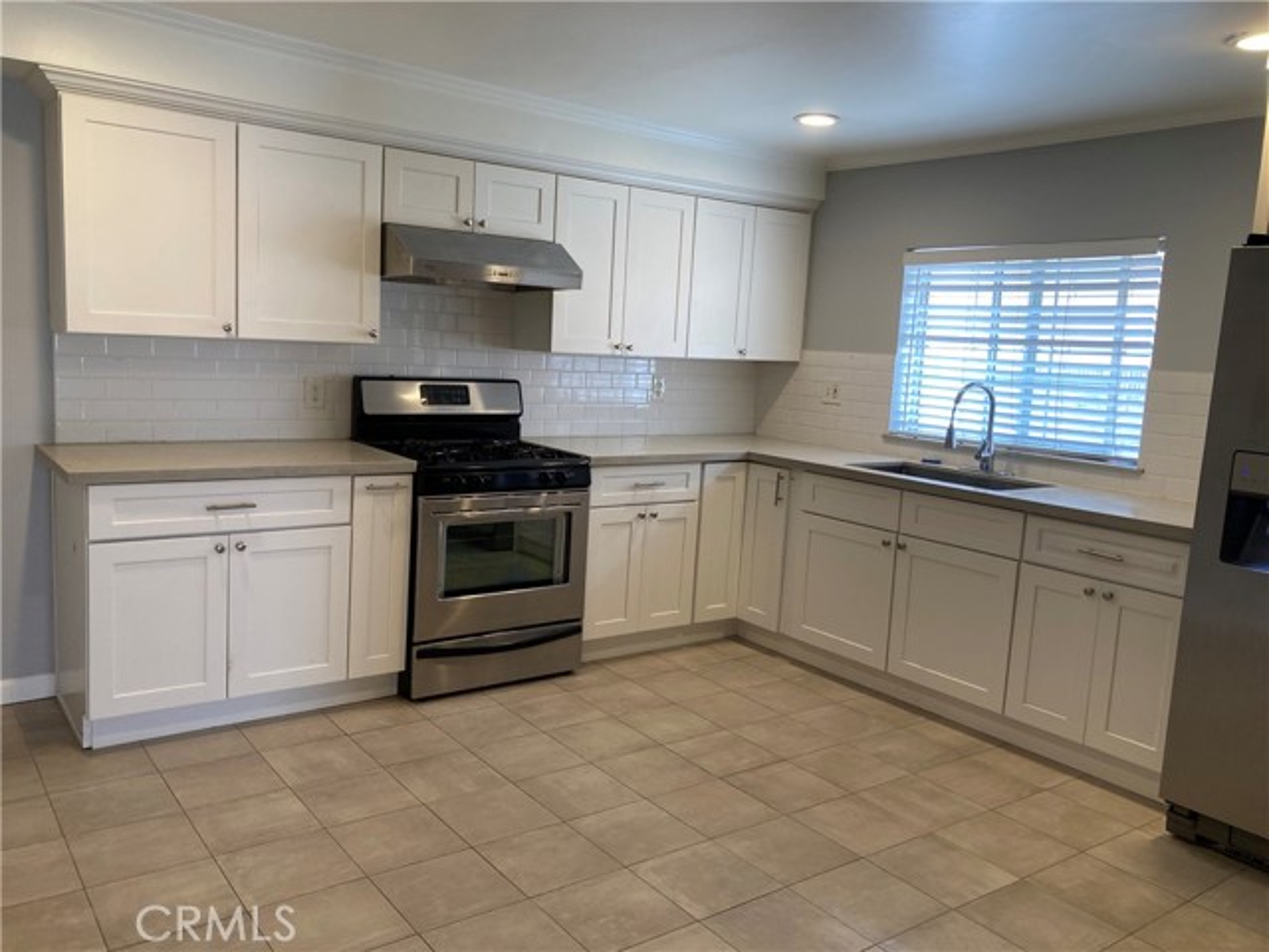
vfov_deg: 49.7
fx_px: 1026
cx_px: 634
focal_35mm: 28
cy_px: 476
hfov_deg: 63.4
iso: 64
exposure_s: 1/60
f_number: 1.8
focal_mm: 3.99
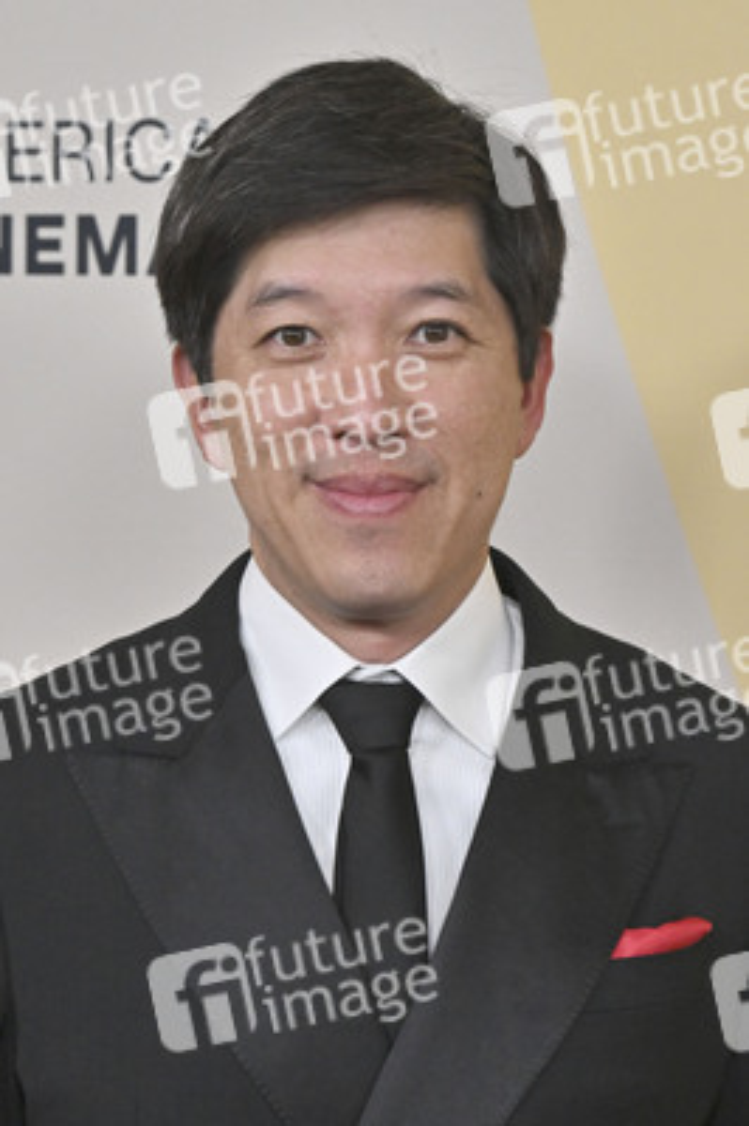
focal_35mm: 121
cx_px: 374
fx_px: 3782
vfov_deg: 16.9
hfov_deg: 11.3
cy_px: 563
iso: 2000
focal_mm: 81
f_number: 6.3
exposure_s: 1/320
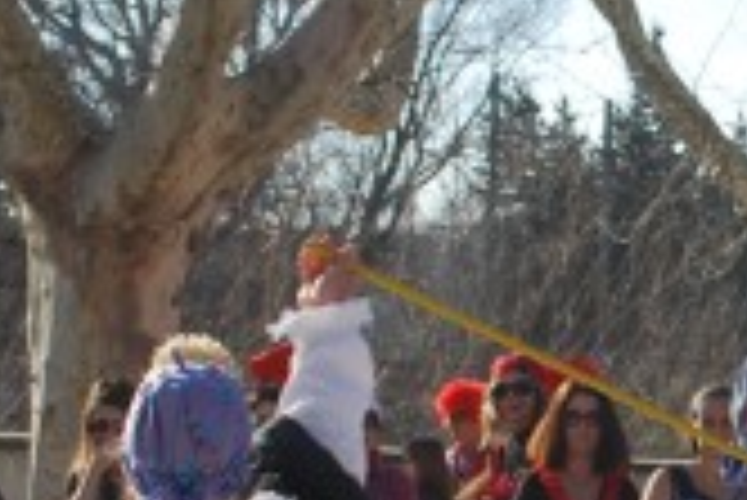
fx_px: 4818
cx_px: 1048
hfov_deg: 8.7
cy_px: 520
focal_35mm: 232
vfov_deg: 5.9
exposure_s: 1/200
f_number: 7.1
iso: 100
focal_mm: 32
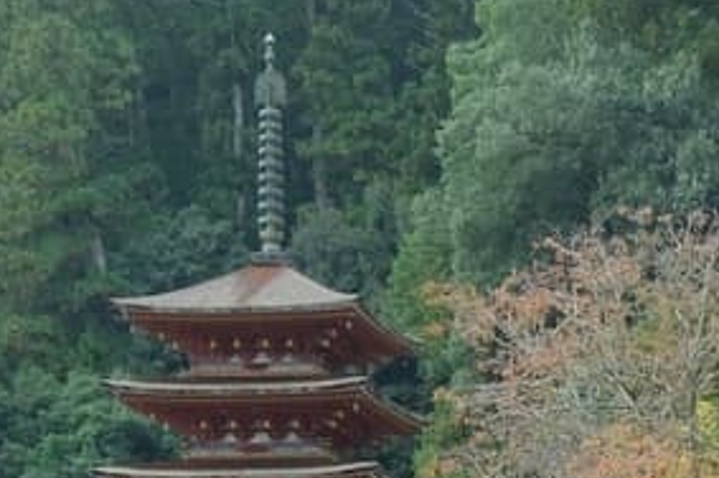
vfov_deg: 7.9
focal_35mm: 163
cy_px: 1045
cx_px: 1126
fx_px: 3252
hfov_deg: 12.0
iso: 800
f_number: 9
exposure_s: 1/250
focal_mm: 21.2
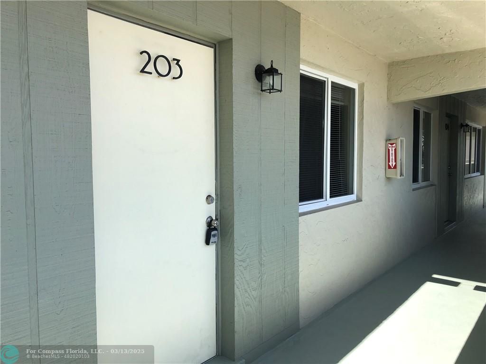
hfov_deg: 63.4
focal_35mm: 28
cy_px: 182
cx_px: 243
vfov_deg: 49.7
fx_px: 393
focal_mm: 3.99
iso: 20
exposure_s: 1/899
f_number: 1.8
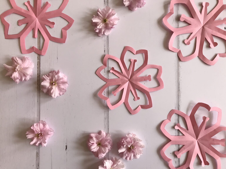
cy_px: 84
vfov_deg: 49.7
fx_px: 183
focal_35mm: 28
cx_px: 113
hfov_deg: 63.4
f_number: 1.8
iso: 40
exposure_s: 1/100
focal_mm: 3.99
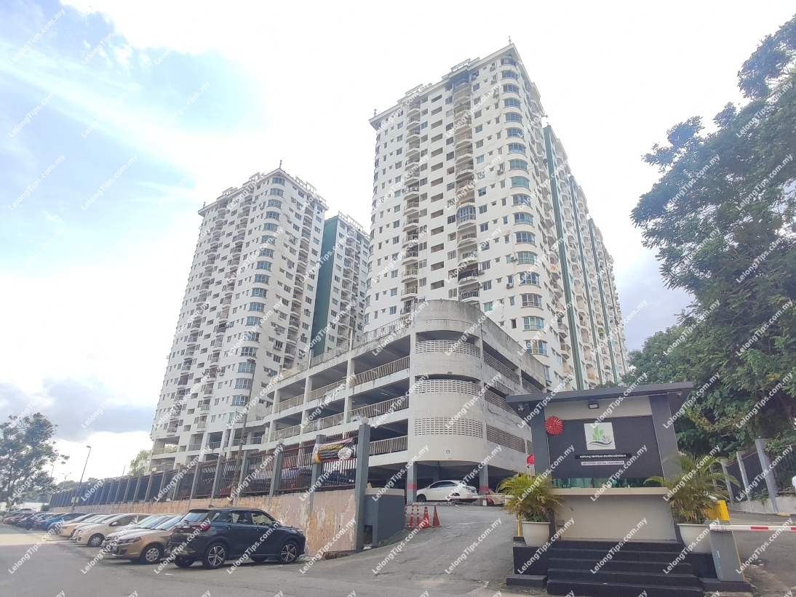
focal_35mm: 16
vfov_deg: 78.1
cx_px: 398
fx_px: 368
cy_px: 298
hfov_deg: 94.5
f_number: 2.2
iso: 50
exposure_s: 1/753
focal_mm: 1.65
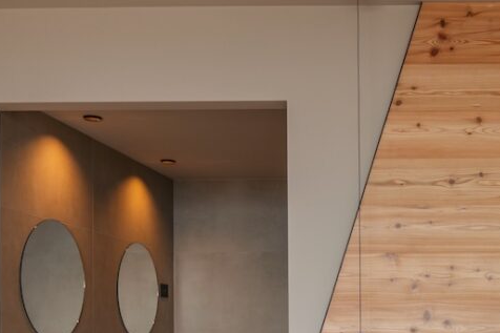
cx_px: 494
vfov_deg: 22.9
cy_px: 354
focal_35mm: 56
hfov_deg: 32.9
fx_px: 777
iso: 100
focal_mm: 24
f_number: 2.8
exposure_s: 1/200
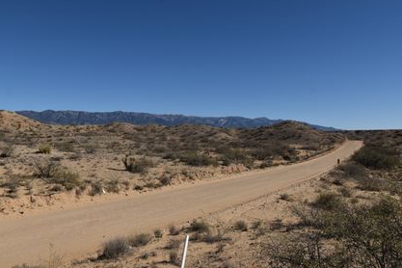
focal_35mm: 31
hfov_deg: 60.3
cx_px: 202
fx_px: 346
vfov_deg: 42.3
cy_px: 133
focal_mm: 20
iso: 100
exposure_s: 1/640
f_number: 8
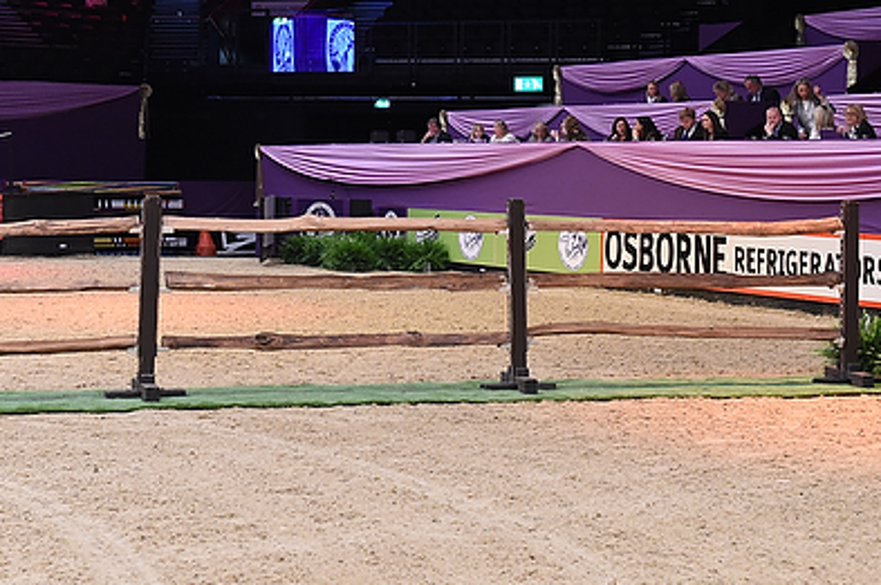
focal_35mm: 69
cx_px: 356
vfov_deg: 19.5
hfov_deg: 29.2
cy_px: 150
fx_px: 1686
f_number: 4.5
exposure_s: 1/200
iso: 6400
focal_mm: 45
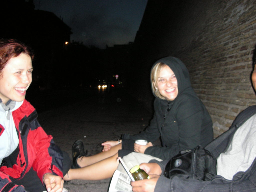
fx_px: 259
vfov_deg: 40.7
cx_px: 128
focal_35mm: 35
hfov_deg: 52.6
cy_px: 96
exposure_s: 1/60.1
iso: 200
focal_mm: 5.8
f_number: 3
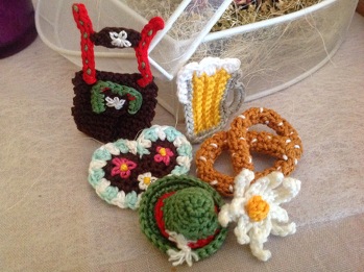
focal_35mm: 35
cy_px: 136
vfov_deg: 40.6
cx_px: 182
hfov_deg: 52.7
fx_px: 368
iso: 640
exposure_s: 1/15
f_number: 2.4
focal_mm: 4.28
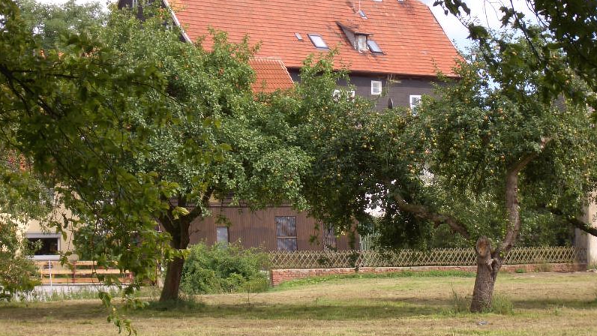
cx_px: 298
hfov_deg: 18.6
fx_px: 1821
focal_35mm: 115
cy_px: 124
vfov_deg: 10.5
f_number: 4.8
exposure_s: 1/160
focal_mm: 17.4
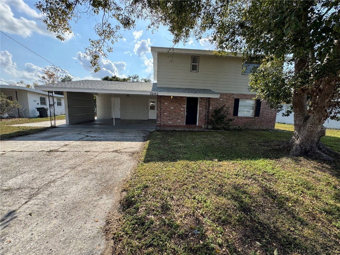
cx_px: 170
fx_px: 138
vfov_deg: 85.7
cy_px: 128
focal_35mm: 14
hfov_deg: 102.1
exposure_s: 1/664
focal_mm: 2.22
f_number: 2.2
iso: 50
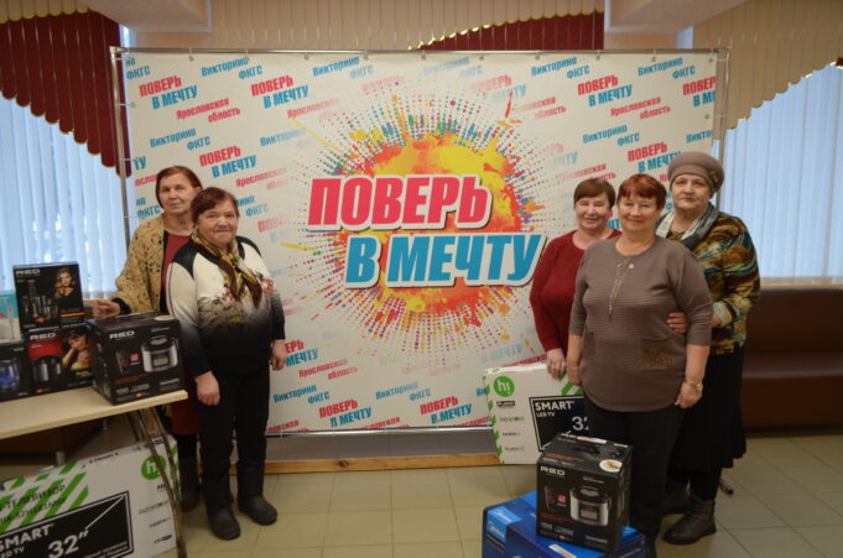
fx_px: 631
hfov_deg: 67.5
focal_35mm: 27
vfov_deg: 47.7
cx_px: 422
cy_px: 279
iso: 400
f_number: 4
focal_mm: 18
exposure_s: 1/60
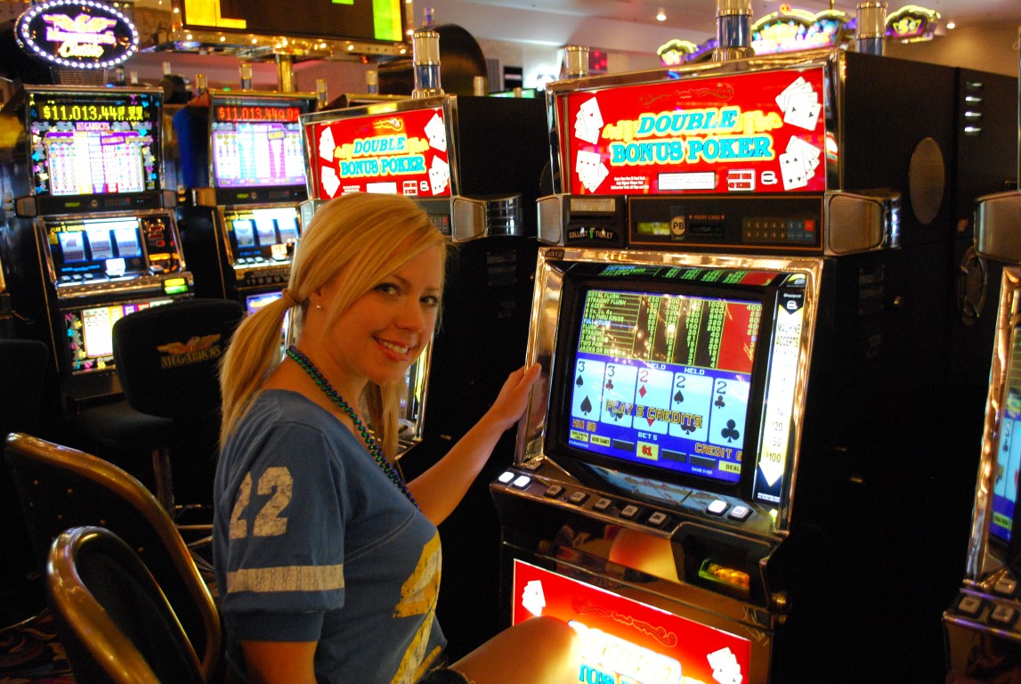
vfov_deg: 37.0
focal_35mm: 36
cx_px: 510
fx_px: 1022
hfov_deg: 53.1
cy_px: 342
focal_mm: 24
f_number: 4.2
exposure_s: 1/25
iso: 1600
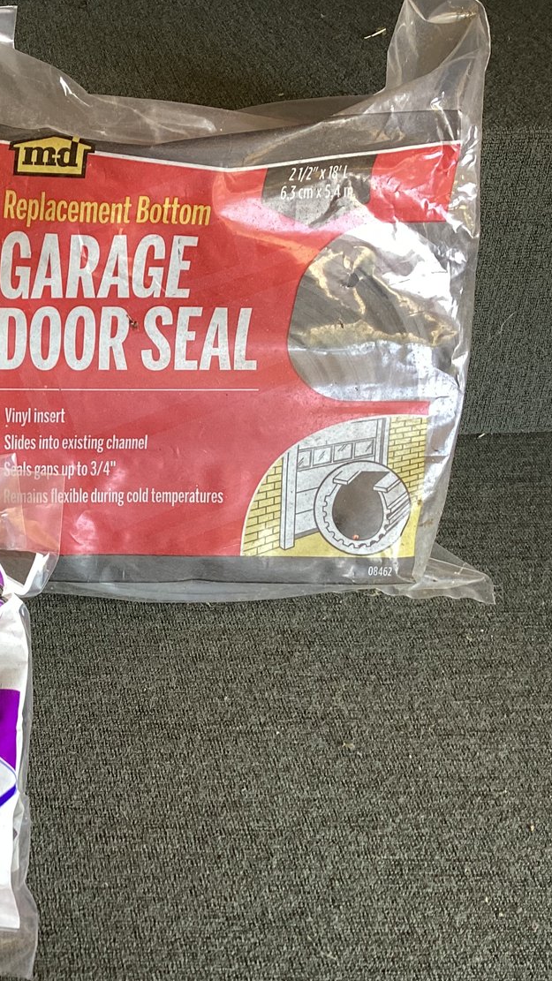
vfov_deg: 44.6
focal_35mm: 46
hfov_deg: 24.1
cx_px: -67
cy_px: 499
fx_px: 1197
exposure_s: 1/50
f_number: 2.4
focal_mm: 3.3
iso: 80
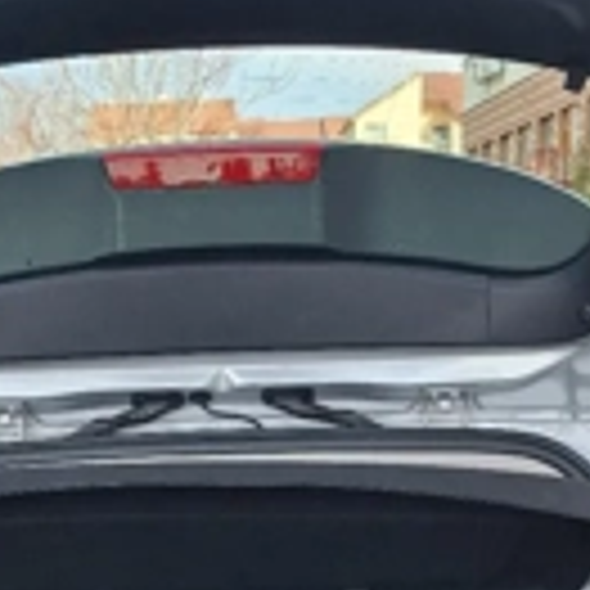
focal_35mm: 62
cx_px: 212
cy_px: 567
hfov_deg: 27.6
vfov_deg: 26.5
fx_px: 1196
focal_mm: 5.54
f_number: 1.8
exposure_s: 1/435
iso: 40
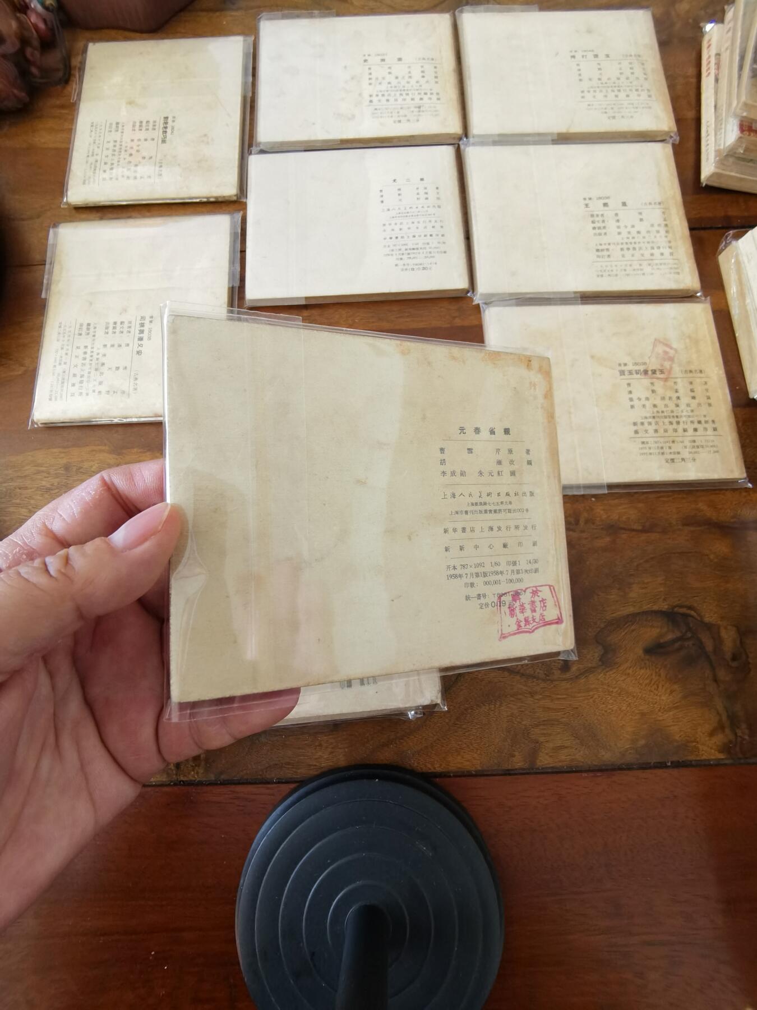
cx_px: 378
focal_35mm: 17
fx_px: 496
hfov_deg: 74.7
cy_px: 505
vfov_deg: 91.0
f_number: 2.2
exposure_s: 1/40
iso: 160
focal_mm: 2.26
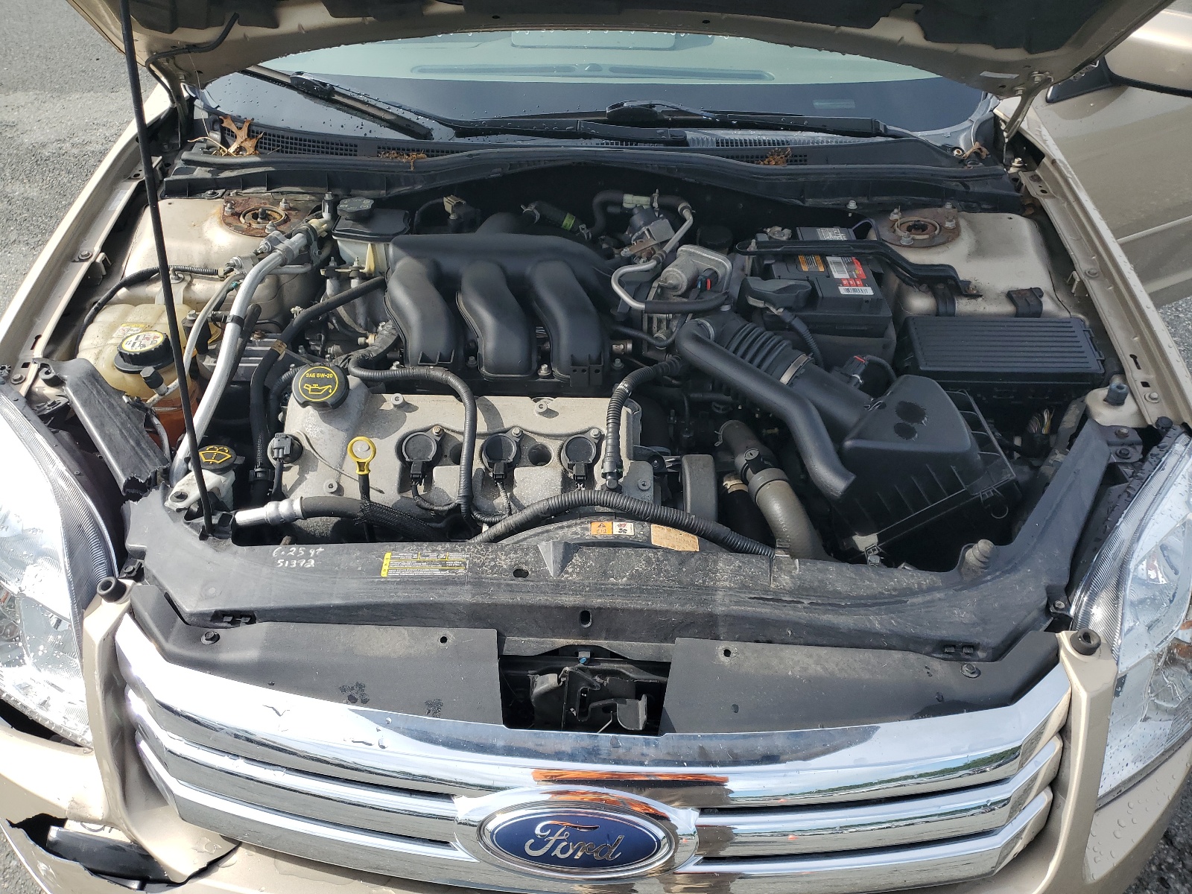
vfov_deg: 53.1
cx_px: 596
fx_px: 895
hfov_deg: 67.3
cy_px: 447
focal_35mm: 26
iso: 50
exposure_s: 1/1429
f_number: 1.5
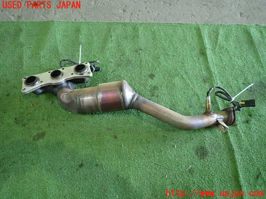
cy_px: 100
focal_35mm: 25
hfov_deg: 69.4
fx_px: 192
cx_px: 133
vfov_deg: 54.9
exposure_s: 1/30
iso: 320
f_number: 2
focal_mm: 4.5
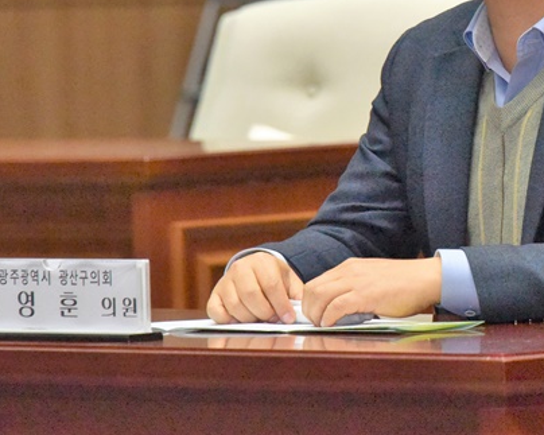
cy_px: 11
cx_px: 471
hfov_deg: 3.3
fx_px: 9352
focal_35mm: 581
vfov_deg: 2.7
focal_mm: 250
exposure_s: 1/250
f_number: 9
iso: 6400
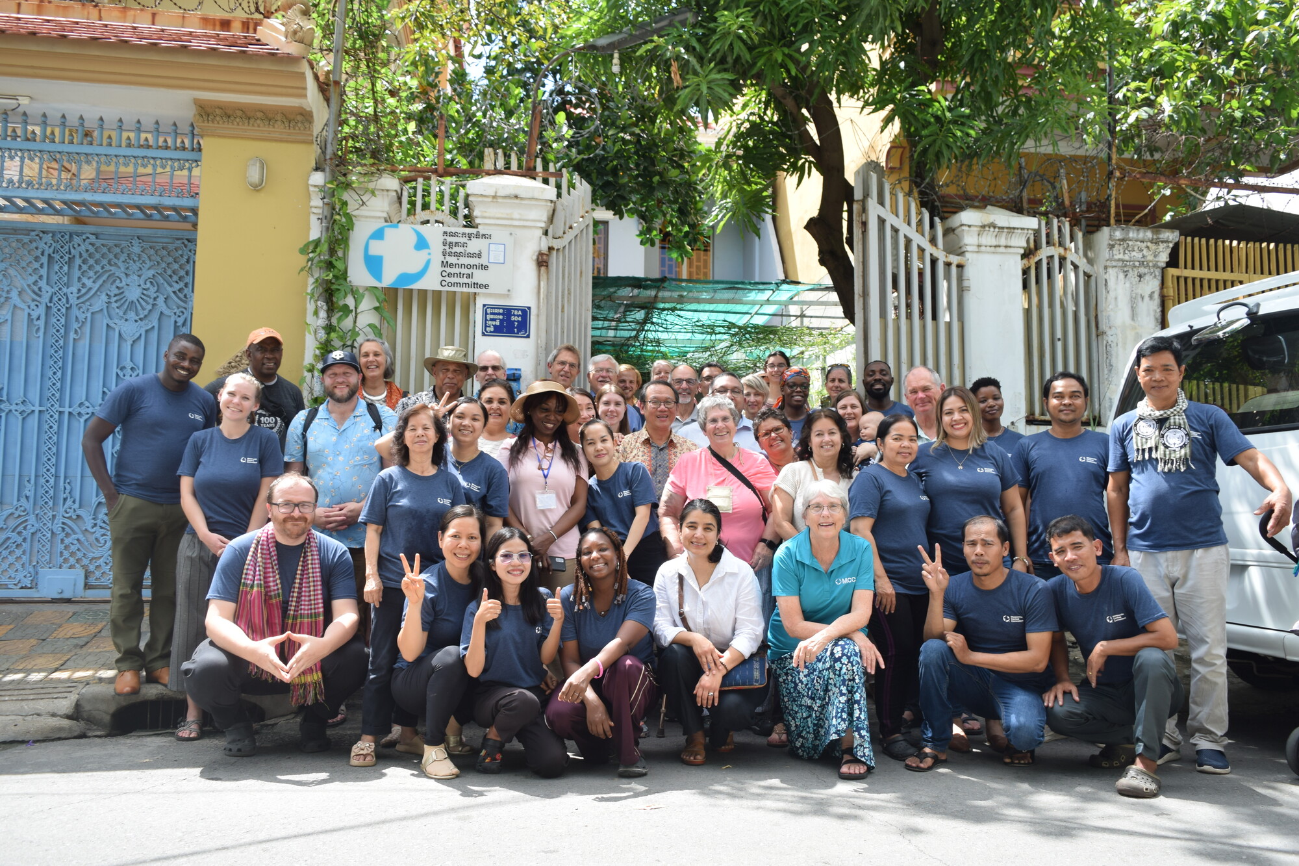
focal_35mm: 27
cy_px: 433
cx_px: 650
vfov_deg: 47.9
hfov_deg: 67.4
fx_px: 974
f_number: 5.6
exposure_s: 1/200
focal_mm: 18
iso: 100
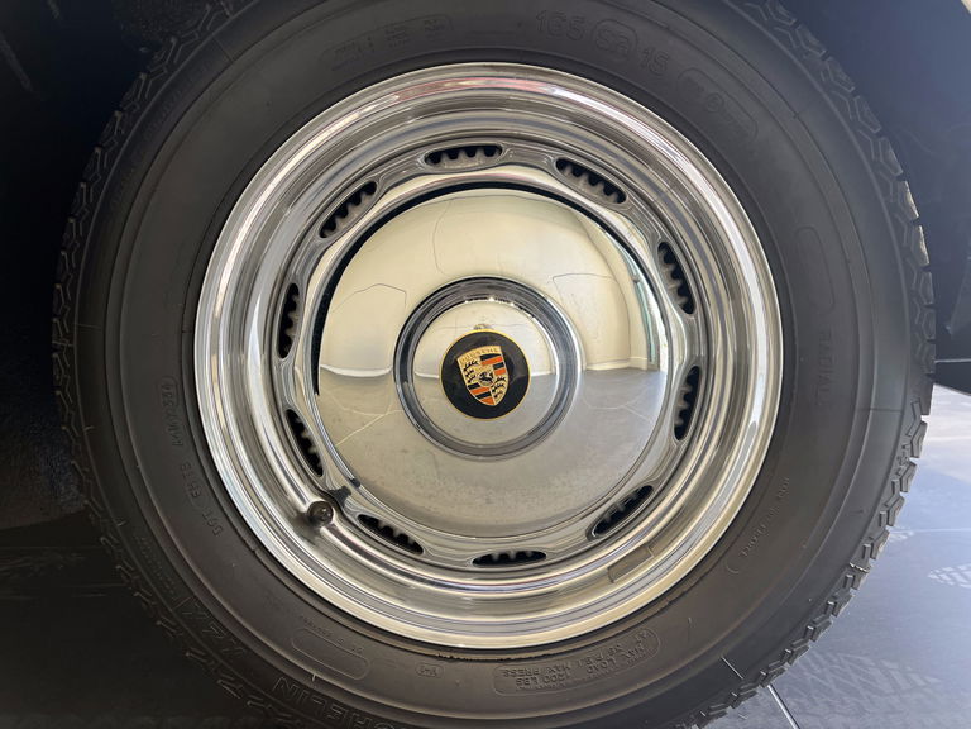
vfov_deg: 53.1
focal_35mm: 26
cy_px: 364
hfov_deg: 67.3
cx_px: 486
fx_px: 729
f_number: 1.6
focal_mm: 5.1
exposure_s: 1/60
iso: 64
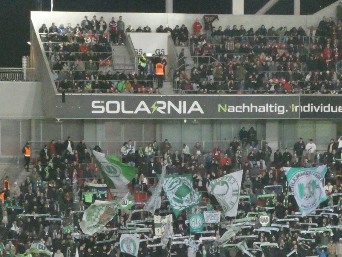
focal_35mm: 241
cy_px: 224
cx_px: 182
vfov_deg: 6.2
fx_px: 2381
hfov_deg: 8.2
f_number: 5.3
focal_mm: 24.2
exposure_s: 1/125
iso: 3200
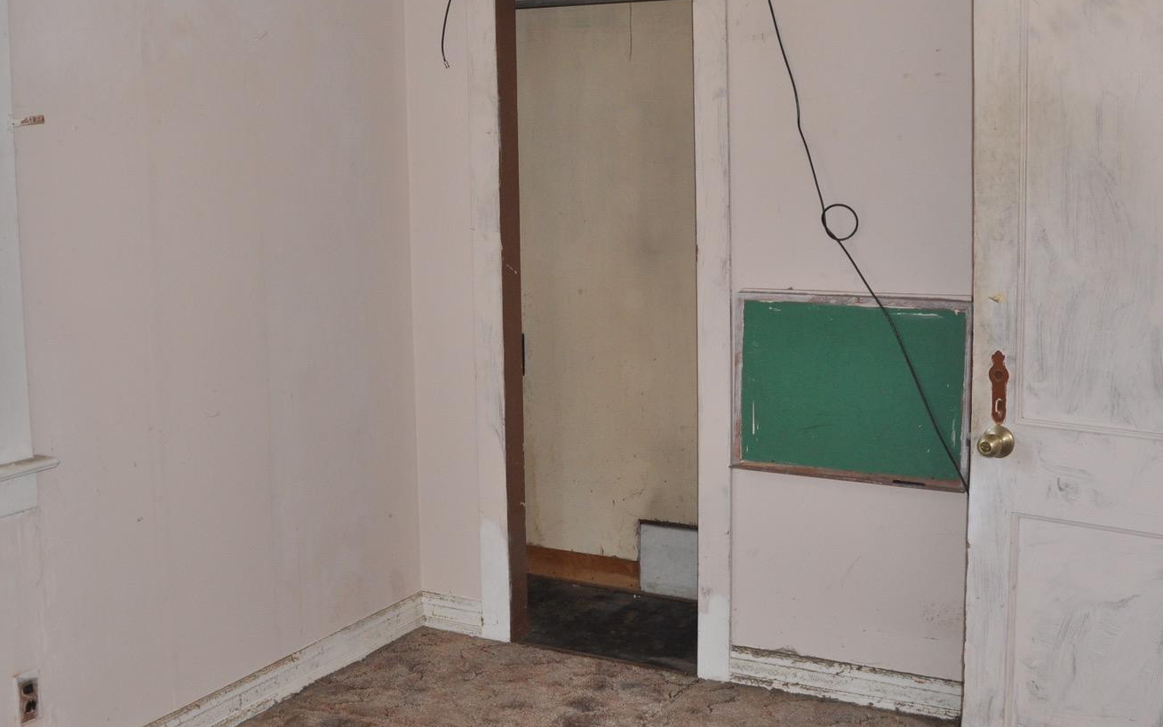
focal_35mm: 43
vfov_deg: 29.8
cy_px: 324
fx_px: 1363
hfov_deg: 45.7
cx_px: 420
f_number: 3.5
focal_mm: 18
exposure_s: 1/125
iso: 450
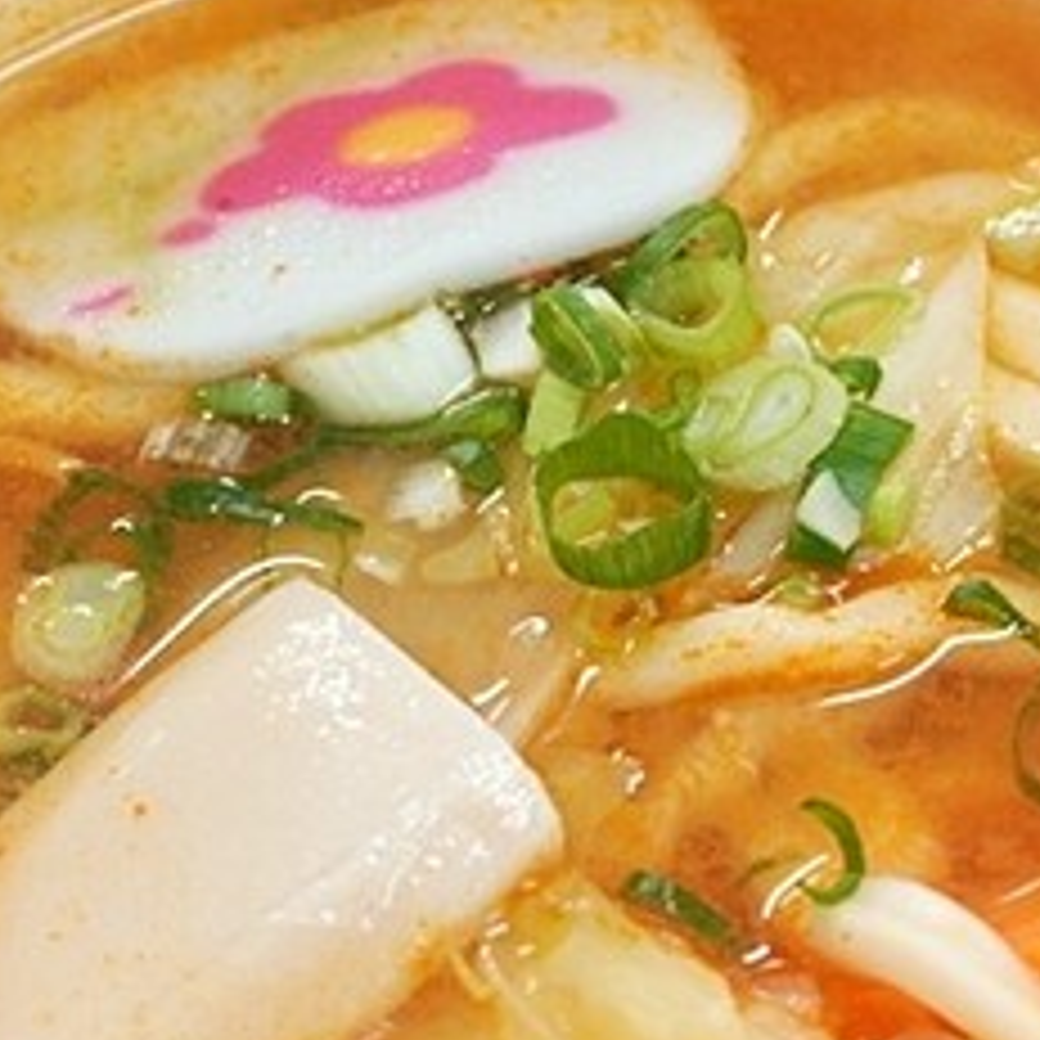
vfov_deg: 17.6
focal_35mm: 99
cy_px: 432
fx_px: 3350
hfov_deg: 17.6
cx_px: 648
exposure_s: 1/60
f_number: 4
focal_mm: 21
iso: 640
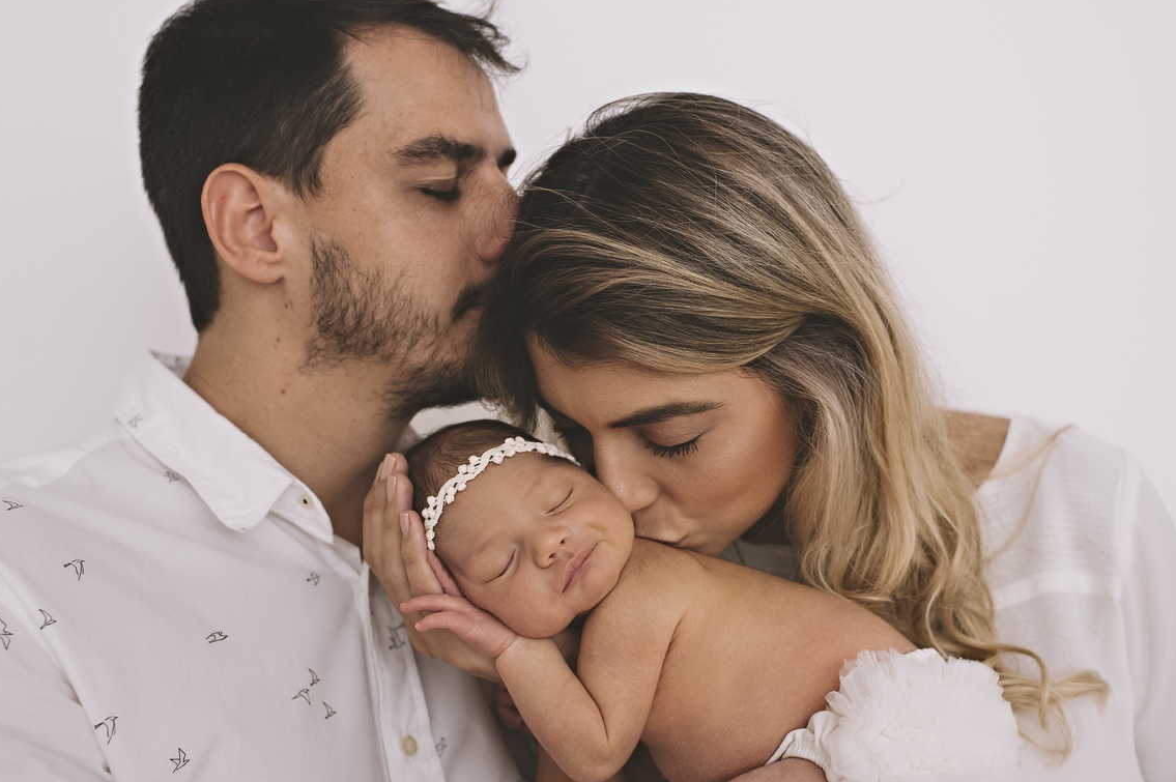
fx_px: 1208
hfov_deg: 51.9
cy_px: 376
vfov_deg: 35.9
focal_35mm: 37
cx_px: 615
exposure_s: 1/200
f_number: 4
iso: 640
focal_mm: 35
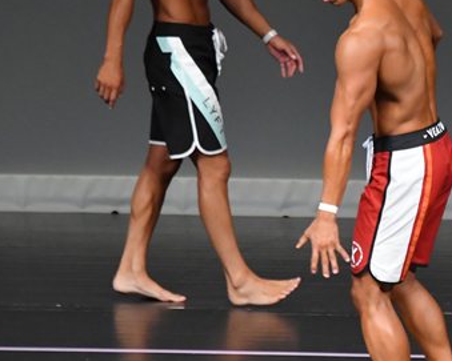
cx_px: 487
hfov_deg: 2.6
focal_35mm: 740
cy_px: 165
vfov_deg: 2.1
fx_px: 9896
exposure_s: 1/400
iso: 4000
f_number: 5.6
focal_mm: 230
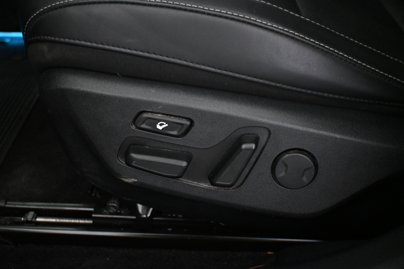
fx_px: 471
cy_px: 134
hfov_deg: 46.4
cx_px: 202
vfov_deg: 31.9
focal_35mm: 42
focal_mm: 28
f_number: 4.5
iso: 4000
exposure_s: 1/25
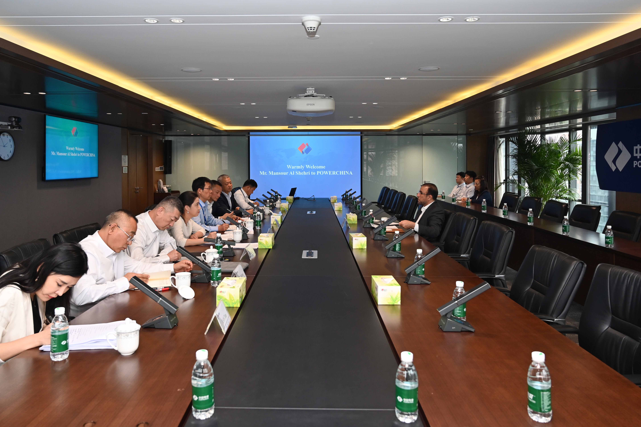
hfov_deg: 71.5
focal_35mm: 25
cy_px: 217
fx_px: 445
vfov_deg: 51.2
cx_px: 312
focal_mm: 24
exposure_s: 1/125
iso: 1000
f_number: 5
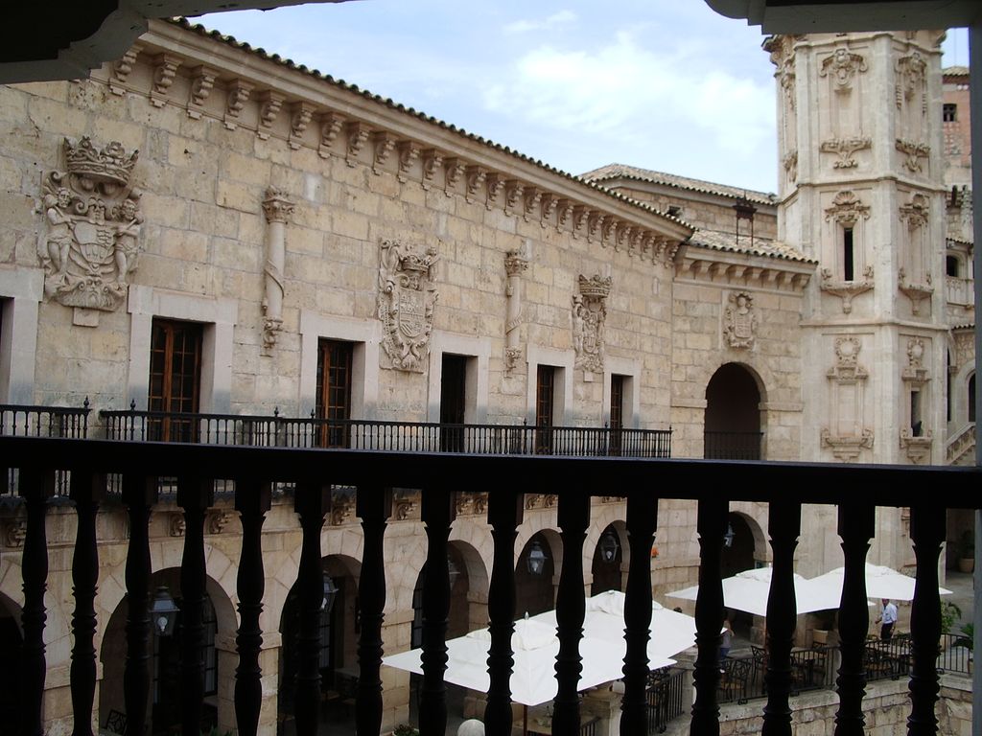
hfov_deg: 52.6
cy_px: 368
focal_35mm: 35
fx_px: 993
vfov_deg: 40.7
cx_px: 491
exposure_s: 1/250
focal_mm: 5.8
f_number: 4.3
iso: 50
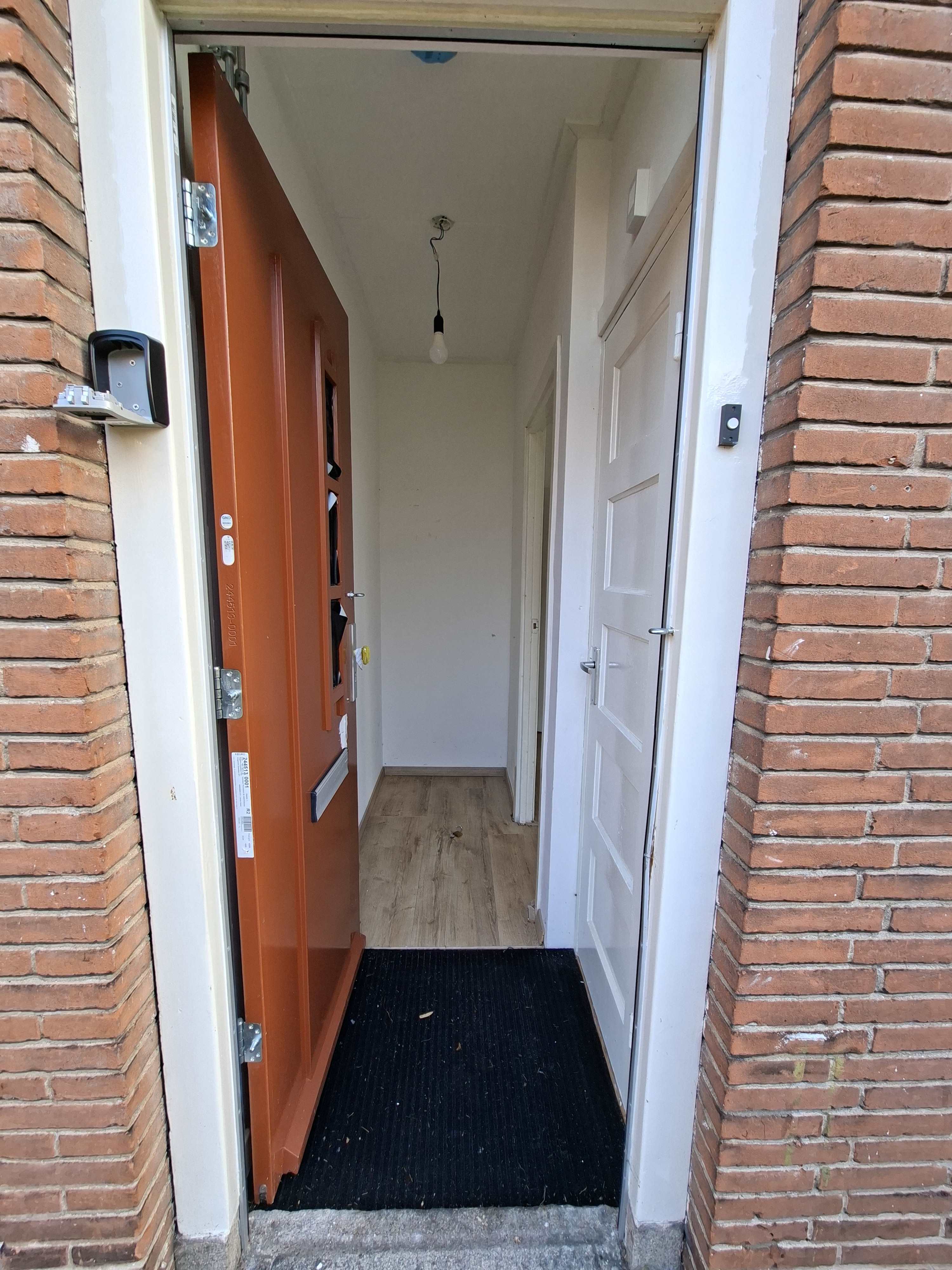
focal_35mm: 13
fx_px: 477
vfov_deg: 106.2
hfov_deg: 89.9
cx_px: 476
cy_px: 635
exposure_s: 1/50
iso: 40
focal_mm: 1.74
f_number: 2.2
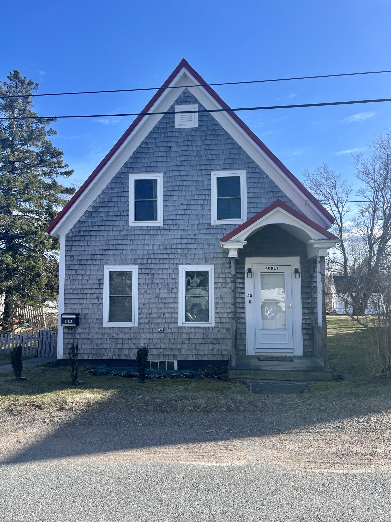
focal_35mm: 25
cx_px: 196
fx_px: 377
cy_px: 261
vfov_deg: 69.4
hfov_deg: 54.9
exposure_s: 1/1689
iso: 32
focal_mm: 5.1
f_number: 1.6
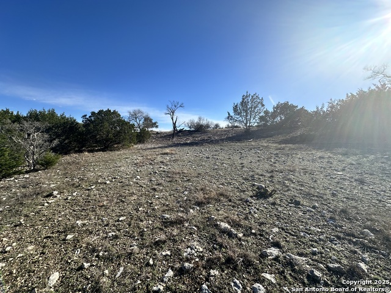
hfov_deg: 102.1
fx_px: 158
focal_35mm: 14
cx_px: 196
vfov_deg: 85.7
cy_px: 146
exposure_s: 1/1033
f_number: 2.2
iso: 40
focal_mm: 2.22
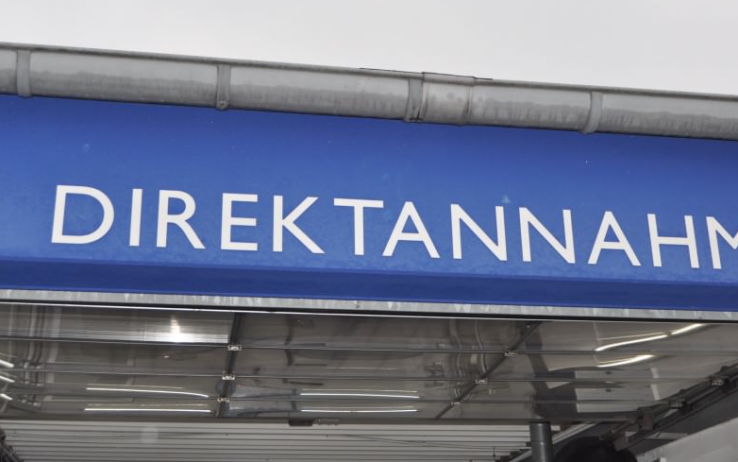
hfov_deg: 34.0
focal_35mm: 60
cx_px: 418
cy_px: 210
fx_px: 1207
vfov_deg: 21.6
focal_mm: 30
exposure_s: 1/160
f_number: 6.3
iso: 200
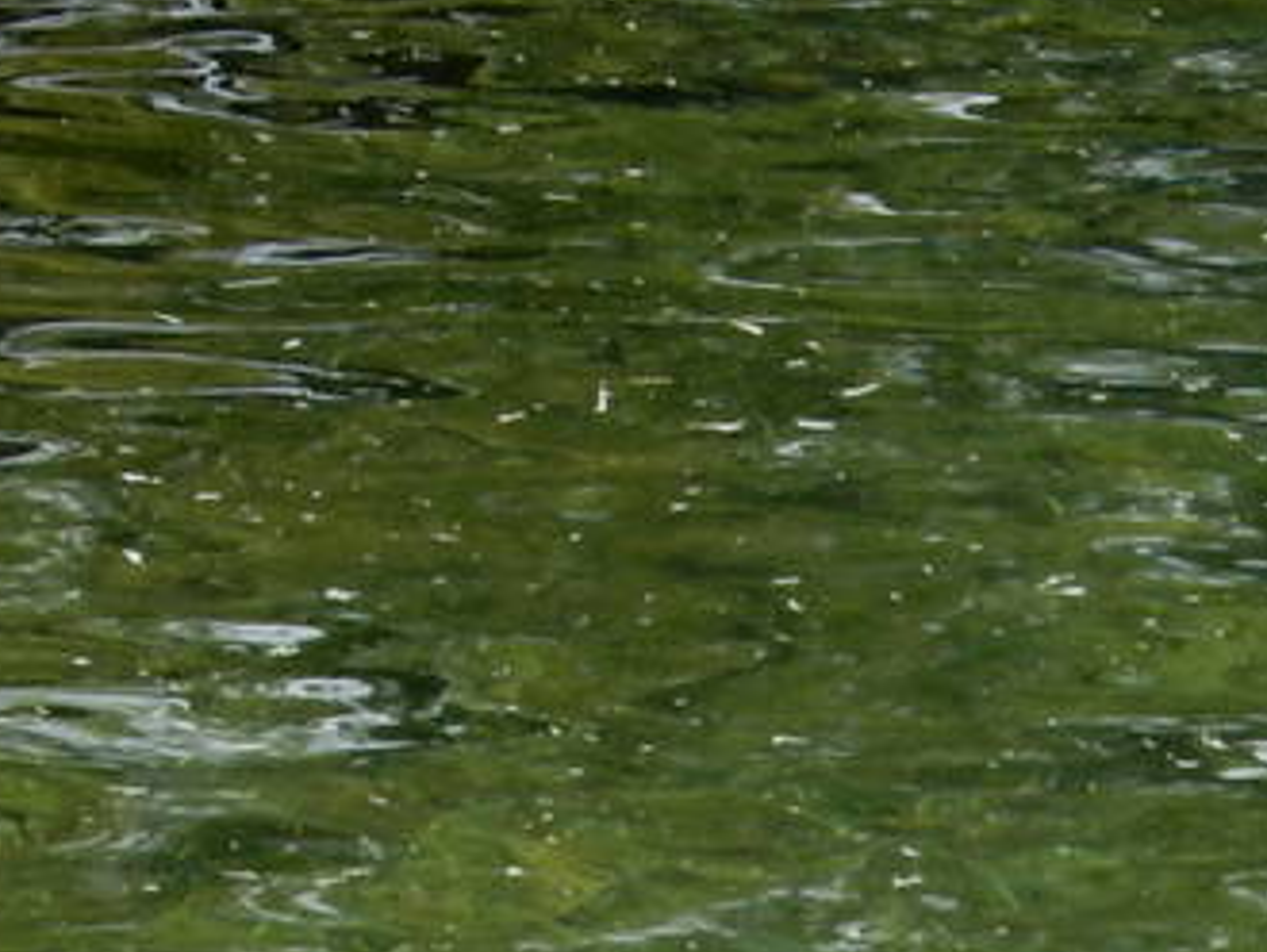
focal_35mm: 1042
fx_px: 38167
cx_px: 1351
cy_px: 1812
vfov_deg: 1.4
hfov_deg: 1.9
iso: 125
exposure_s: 1/200
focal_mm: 38.6
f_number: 5.8
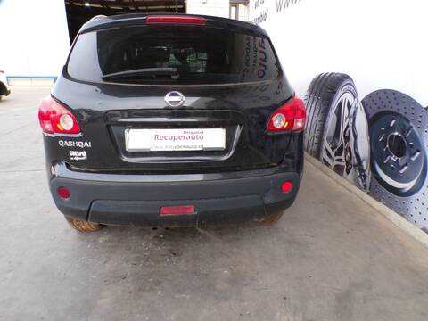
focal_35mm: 24
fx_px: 297
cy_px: 160
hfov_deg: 71.6
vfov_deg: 56.8
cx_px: 214
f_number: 4.4
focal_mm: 4.3
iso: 100
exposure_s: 1/42
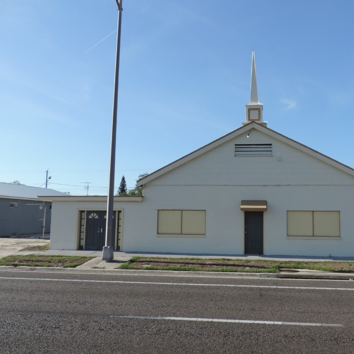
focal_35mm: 29
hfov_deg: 54.9
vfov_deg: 55.6
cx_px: 223
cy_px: 178
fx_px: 336
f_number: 3
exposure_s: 1/1000
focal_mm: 4.3
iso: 80
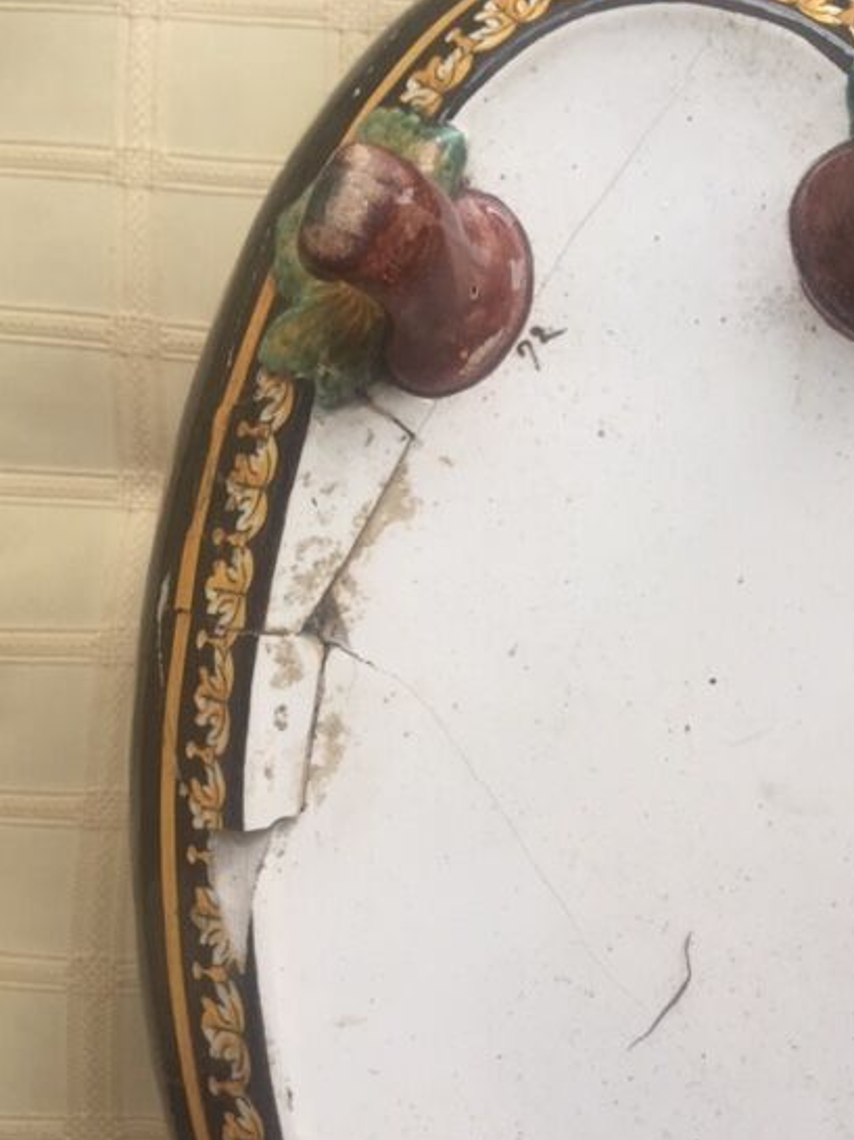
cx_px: 468
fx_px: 1119
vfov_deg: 54.0
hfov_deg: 41.7
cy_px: 547
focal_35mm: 34
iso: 125
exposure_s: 1/33
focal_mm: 4.15
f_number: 2.2
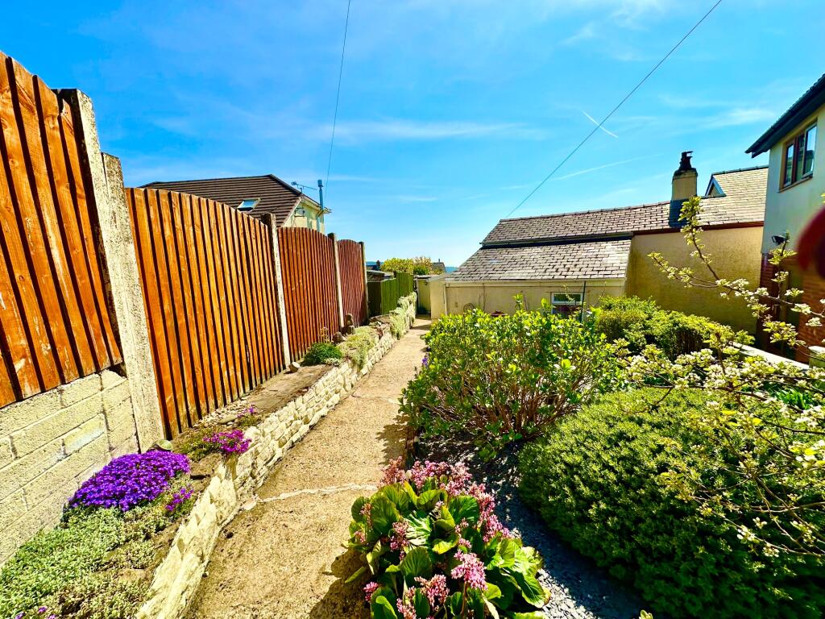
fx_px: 334
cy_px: 310
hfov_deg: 102.1
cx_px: 412
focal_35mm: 14
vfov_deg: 85.7
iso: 50
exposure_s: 1/2564
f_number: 2.2
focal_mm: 2.22
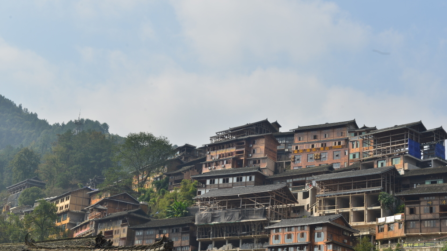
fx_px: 877
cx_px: 225
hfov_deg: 28.6
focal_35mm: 74
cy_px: 118
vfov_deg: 16.3
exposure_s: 1/80
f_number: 11
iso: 100
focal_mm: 70
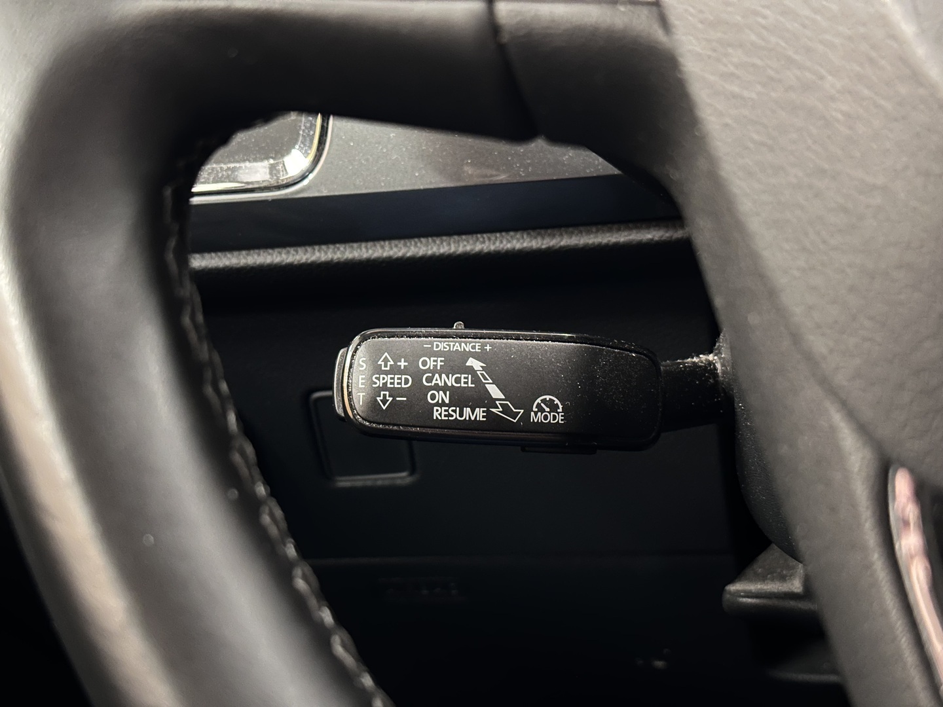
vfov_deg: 30.3
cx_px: 472
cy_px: 354
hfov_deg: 39.7
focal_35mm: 48
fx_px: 1308
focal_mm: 6.86
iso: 640
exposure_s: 1/10
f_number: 1.78
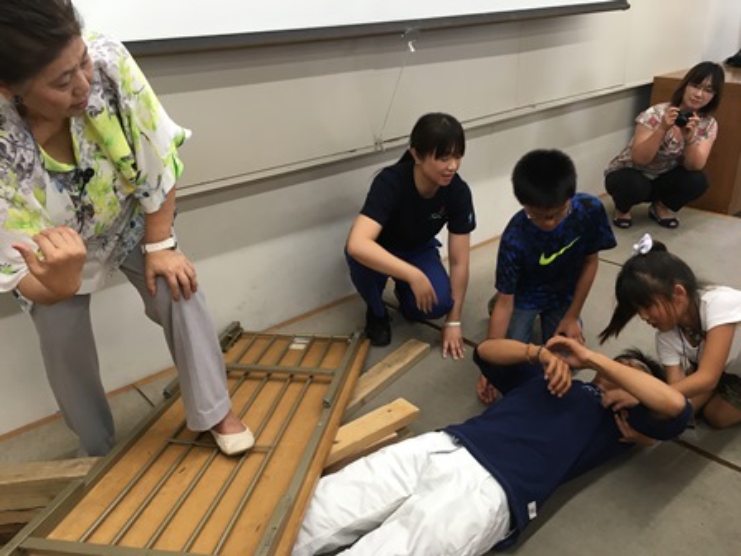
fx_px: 621
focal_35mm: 29
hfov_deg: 61.7
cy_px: 278
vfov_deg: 48.2
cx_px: 370
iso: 50
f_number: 2.2
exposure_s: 1/30
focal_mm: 4.15
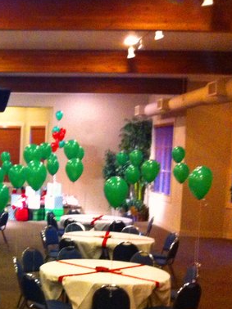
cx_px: -49
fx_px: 662
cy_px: 195
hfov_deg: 18.8
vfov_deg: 26.3
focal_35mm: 74
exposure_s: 1/15
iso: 500
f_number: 2.8
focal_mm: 3.85
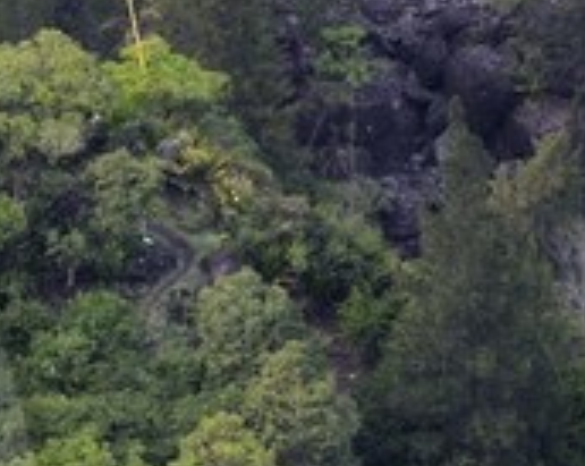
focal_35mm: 1616
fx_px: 27931
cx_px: -1337
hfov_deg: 1.2
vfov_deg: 1.0
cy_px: 793
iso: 800
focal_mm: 185
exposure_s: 1/1250
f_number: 2.8
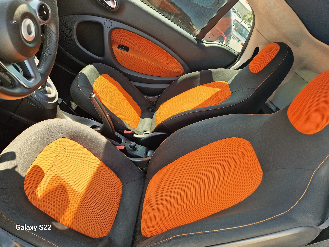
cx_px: 164
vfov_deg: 58.9
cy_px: 124
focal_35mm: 23
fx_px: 219
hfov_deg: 73.9
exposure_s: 1/180
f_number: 1.8
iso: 50
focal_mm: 5.4
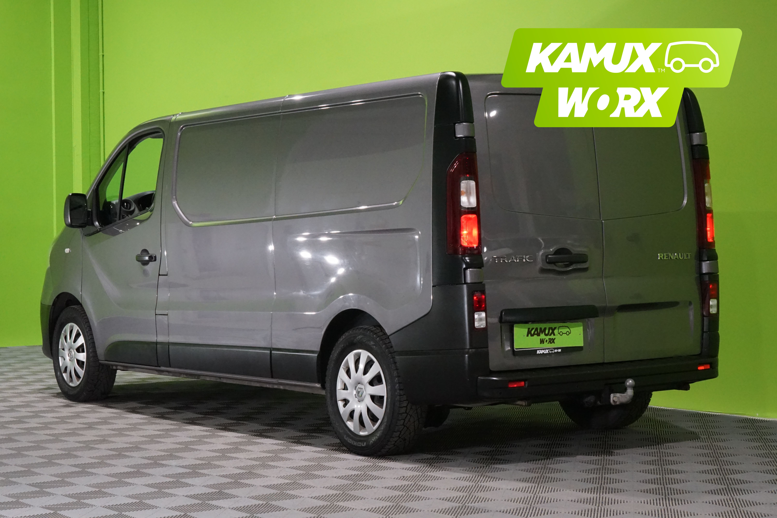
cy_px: 259
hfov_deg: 28.8
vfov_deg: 19.5
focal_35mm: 70
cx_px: 388
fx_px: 1511
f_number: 25
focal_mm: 70
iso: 6400
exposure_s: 1/20
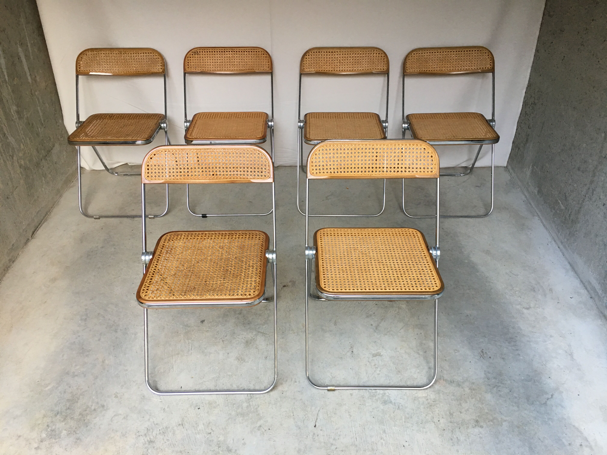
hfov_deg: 61.7
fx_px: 509
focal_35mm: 29
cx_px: 304
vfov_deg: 48.2
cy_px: 228
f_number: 2.2
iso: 64
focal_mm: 4.15
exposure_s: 1/33
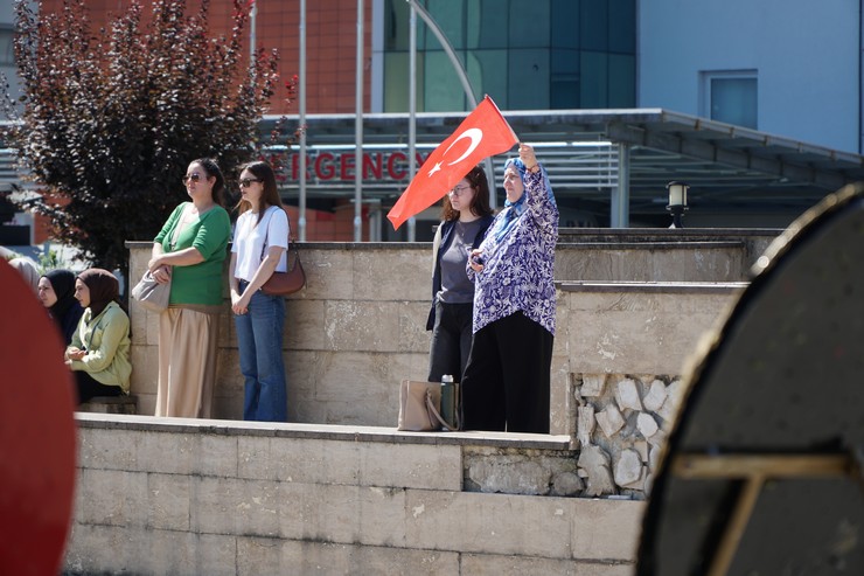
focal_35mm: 158
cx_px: 432
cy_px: 288
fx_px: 3779
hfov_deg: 13.0
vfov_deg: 8.7
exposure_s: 1/500
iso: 100
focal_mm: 105
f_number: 4
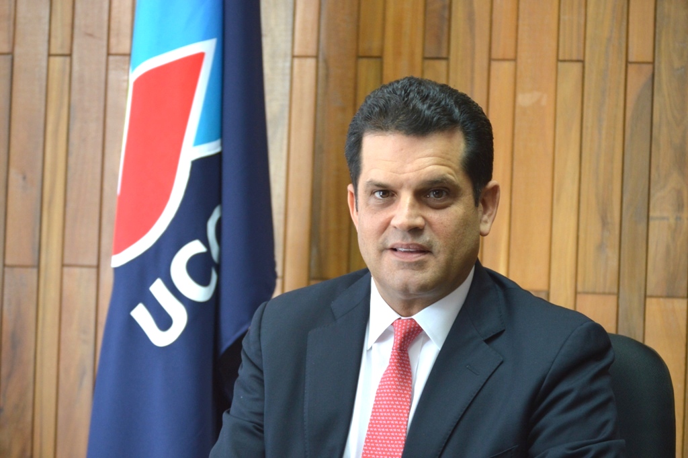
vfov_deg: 11.7
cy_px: 229
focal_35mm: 117
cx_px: 344
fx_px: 2234
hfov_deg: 17.5
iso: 800
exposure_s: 1/60
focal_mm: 78
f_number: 4.5
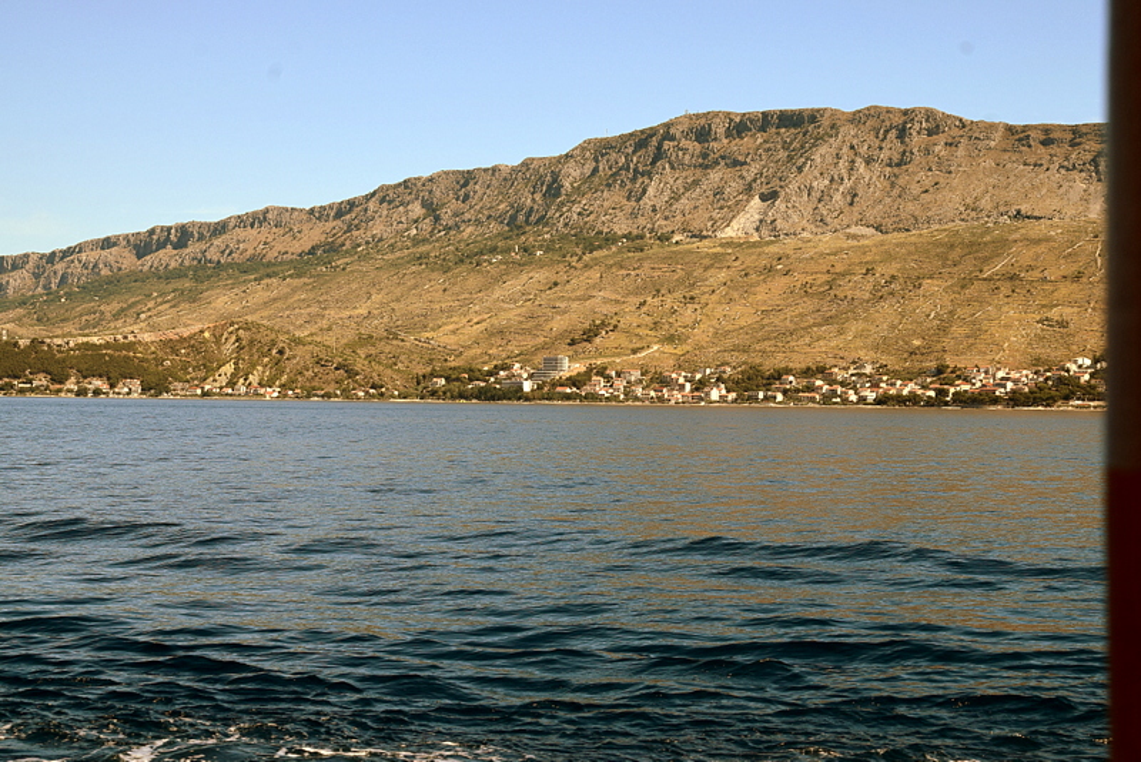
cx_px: 570
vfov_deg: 23.8
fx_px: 1807
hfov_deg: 35.0
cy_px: 381
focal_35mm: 57
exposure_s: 1/400
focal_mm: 38
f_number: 11
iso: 400
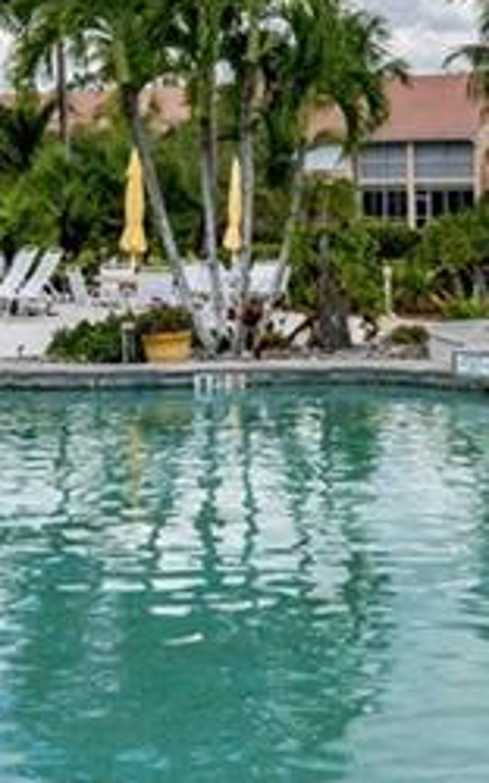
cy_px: 157
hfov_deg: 17.1
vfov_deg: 27.0
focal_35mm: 75
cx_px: 442
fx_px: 1601
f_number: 7.1
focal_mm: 18
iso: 500
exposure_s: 1/2000
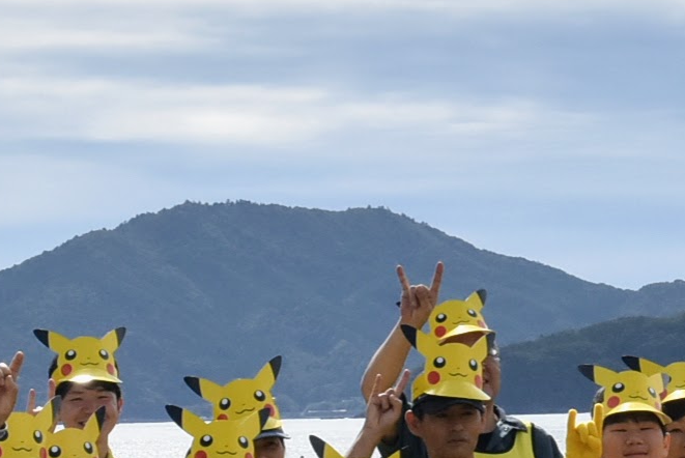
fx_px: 4399
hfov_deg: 8.7
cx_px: 974
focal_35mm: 231
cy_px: 413
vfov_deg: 5.9
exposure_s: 1/800
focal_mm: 34
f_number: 14
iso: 640
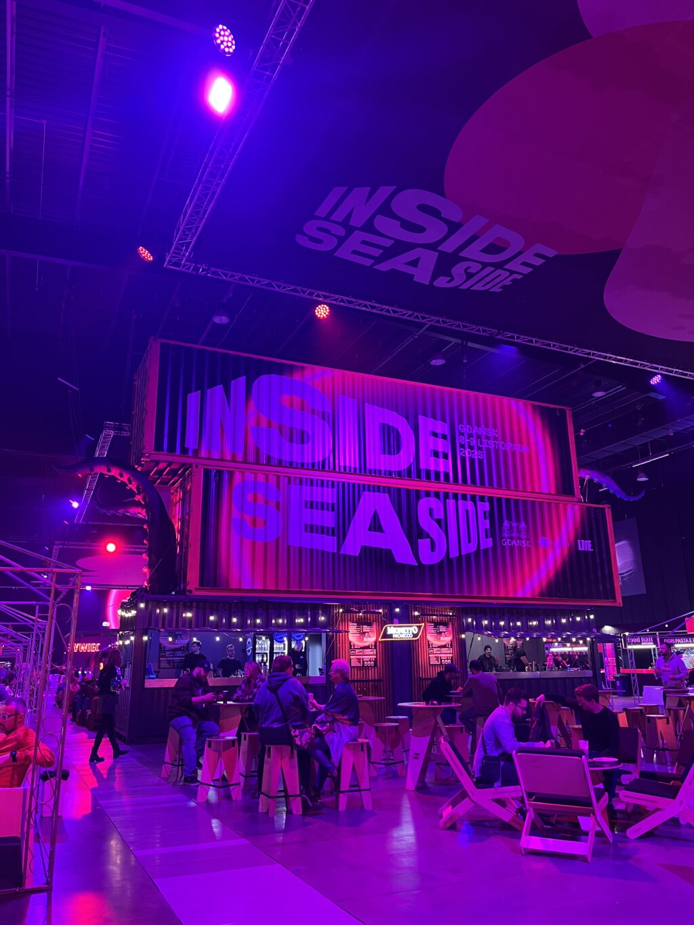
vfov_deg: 67.3
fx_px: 695
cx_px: 347
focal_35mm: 26
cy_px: 462
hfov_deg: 53.1
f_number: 1.6
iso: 250
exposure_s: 1/50
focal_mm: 5.1
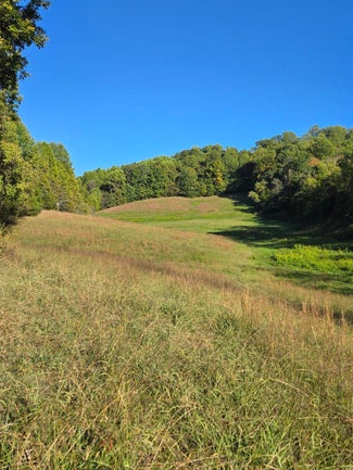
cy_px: 211
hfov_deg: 41.6
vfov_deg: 53.8
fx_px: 462
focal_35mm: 34
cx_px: 214
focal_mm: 5.4
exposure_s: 1/1414
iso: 25
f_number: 1.8
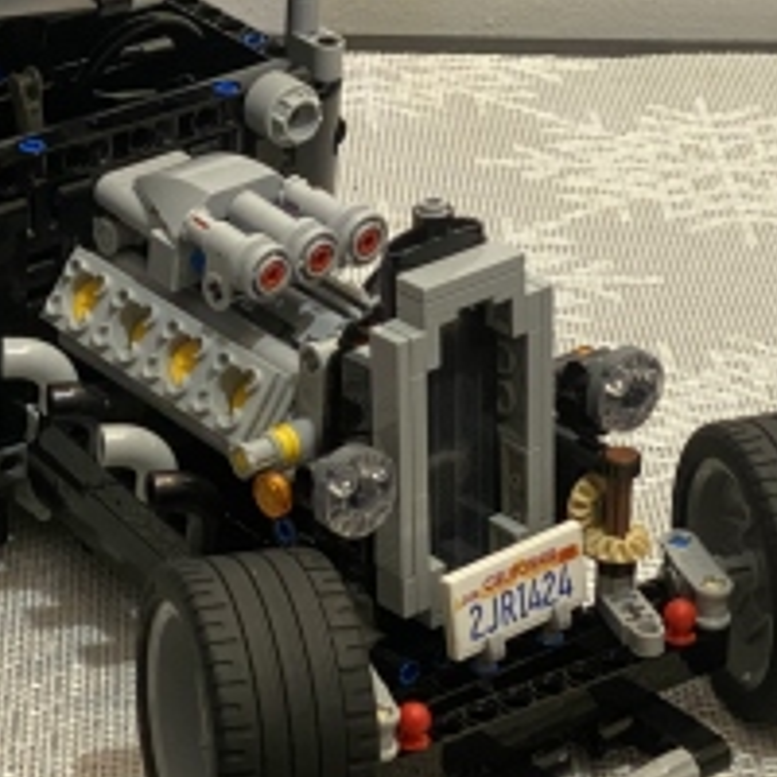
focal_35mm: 138
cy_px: 210
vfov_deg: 12.6
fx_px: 3505
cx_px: 190
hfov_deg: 12.6
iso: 160
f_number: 2
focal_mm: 6
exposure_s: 1/50
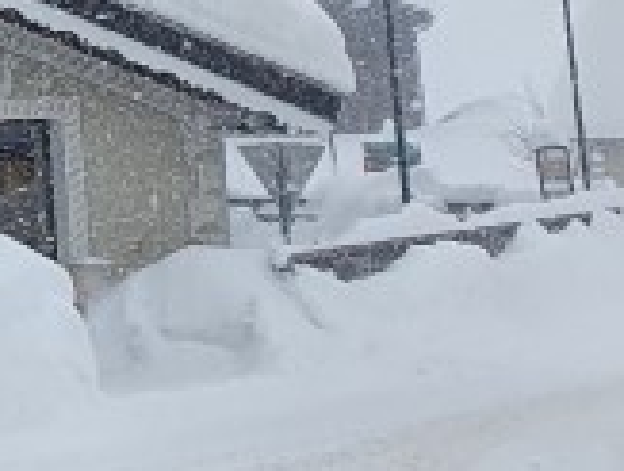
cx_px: -1175
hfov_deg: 9.7
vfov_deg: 8.9
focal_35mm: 163
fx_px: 2945
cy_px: -253
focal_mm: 4.32
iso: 50
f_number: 2.4
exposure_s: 1/784
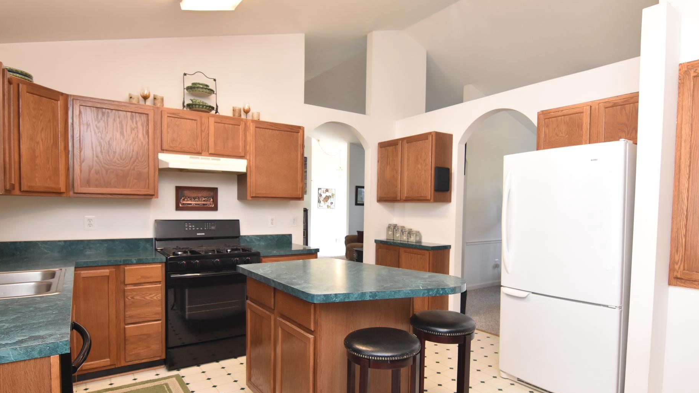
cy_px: 223
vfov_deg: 53.4
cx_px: 357
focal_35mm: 21
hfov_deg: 83.8
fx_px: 389
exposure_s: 1/80
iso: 800
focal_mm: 12
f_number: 4.5
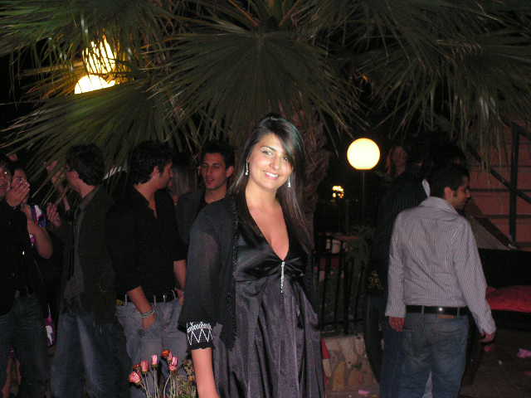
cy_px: 199
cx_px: 266
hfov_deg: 25.3
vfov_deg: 19.1
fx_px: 1181
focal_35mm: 77
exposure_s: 1/80
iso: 200
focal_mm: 12.9
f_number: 3.3
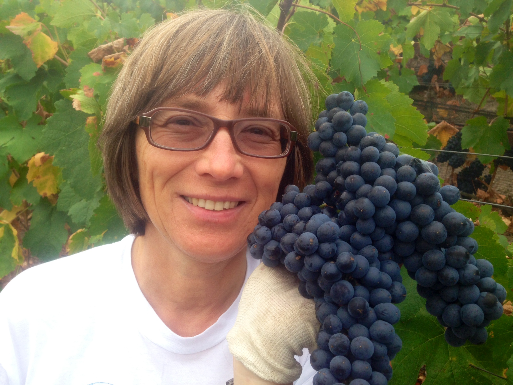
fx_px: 489
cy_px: 192
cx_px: 256
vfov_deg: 42.9
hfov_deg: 55.4
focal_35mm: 33
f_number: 2.4
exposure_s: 1/193
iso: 50
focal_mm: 4.12
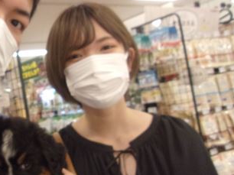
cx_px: 37
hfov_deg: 34.7
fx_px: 358
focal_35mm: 53
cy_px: 86
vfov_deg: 27.5
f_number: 3
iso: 272
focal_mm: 4.9
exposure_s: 1/34
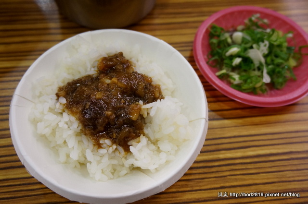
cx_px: 154
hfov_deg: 53.2
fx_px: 308
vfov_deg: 36.8
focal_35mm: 36
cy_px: 102
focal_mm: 24
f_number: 4.5
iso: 1250
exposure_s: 1/60
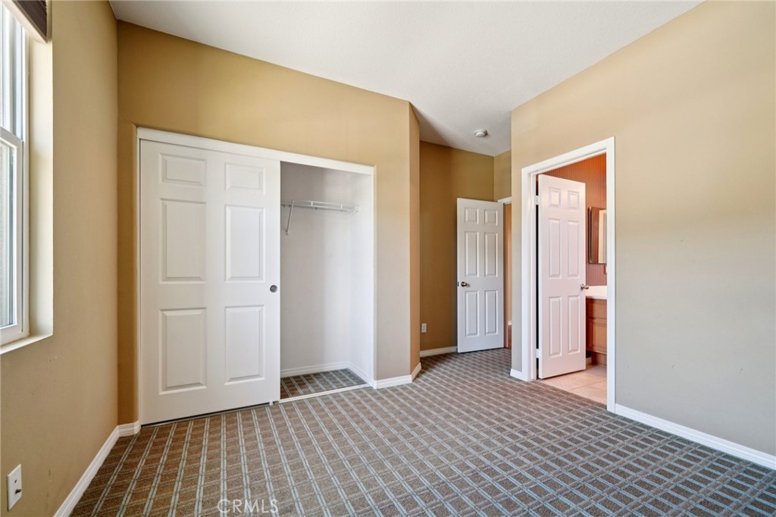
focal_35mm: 14
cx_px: 388
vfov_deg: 81.2
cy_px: 258
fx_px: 302
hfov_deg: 104.3
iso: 400
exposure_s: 1/8
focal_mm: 14
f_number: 8
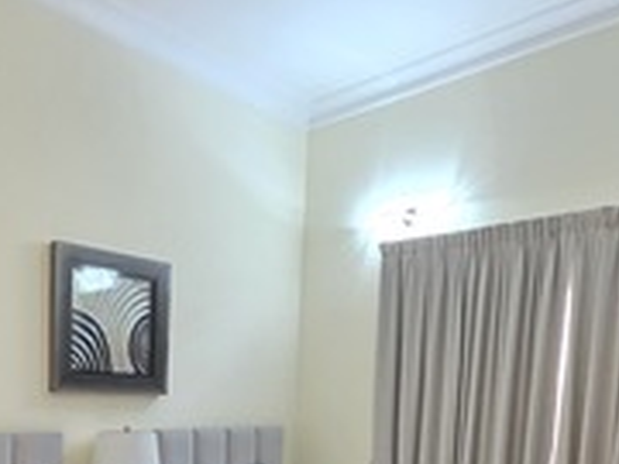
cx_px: 187
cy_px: 473
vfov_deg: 37.9
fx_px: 590
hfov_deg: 53.8
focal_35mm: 33
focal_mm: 2.2
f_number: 1.9
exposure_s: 1/50
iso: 250
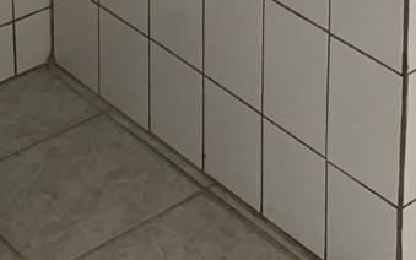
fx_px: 1417
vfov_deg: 8.8
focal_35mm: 125
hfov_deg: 16.5
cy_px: -484
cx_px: 383
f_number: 1.8
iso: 100
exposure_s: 1/60
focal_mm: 4.25
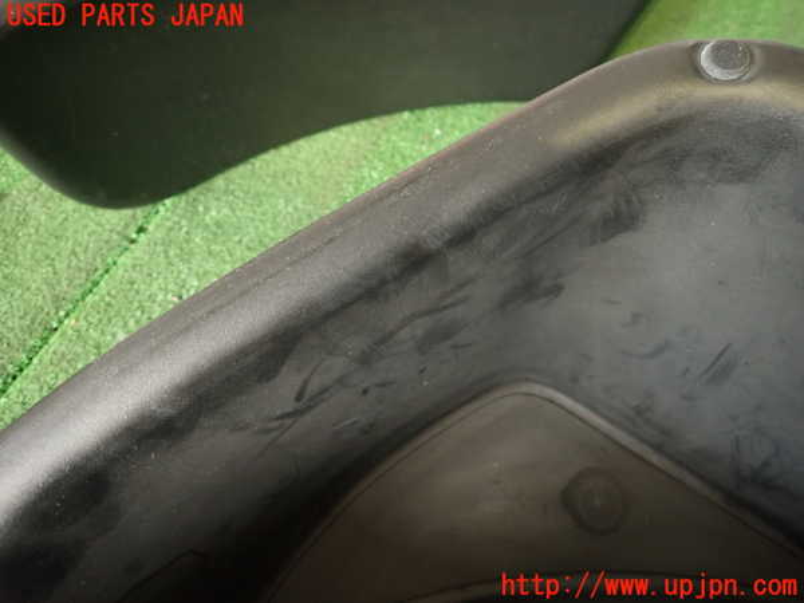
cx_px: 402
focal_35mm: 25
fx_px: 581
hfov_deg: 69.4
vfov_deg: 54.9
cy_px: 302
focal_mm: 4.5
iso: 320
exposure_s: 1/30
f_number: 2
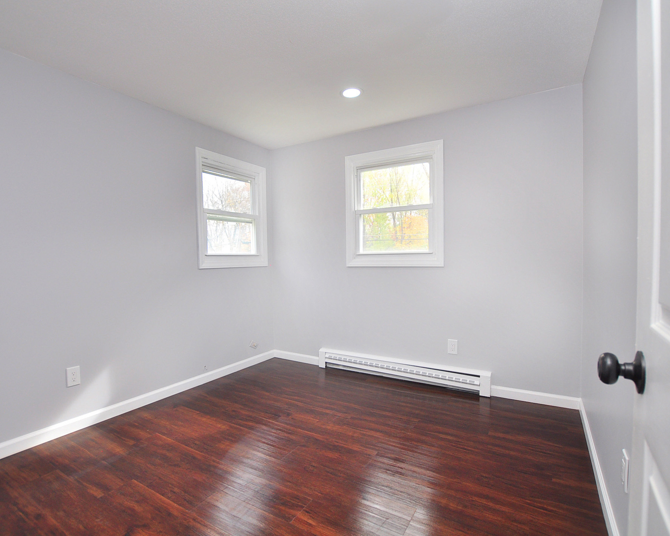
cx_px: 314
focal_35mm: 17
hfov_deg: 89.5
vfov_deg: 77.0
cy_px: 269
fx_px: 337
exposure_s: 1/160
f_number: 4
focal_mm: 10
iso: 320
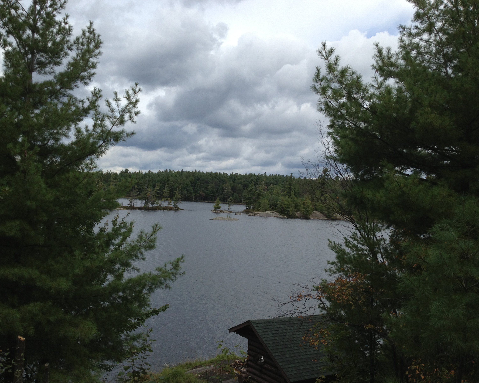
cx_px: 227
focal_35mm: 37
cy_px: 194
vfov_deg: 40.1
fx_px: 525
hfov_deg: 49.1
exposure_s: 1/1453
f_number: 2.4
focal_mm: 4.28
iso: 50
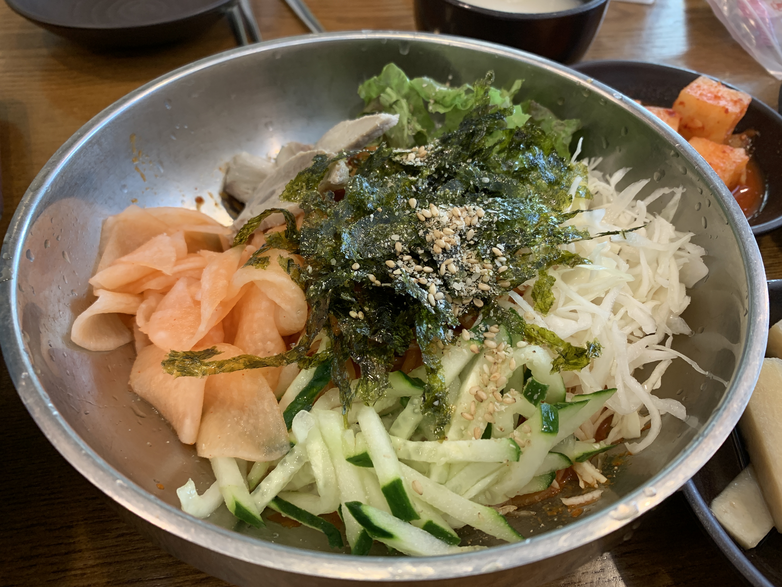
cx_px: 391
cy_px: 294
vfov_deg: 53.1
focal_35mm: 26
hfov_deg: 67.3
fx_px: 587
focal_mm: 4.25
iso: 125
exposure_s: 1/60
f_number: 1.8
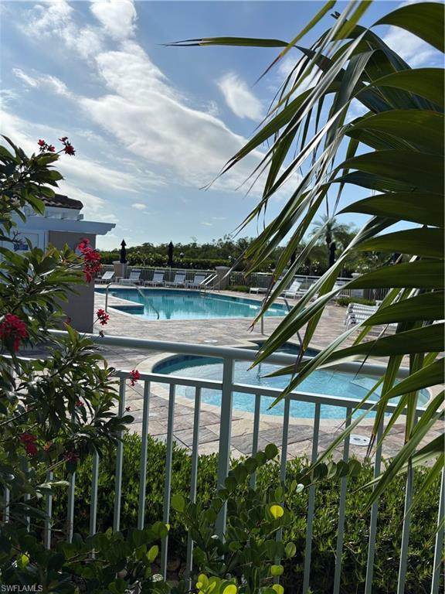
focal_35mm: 26
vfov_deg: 67.3
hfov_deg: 53.1
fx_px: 446
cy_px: 297
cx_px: 222
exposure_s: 1/9091
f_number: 1.6
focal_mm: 5.96
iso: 50
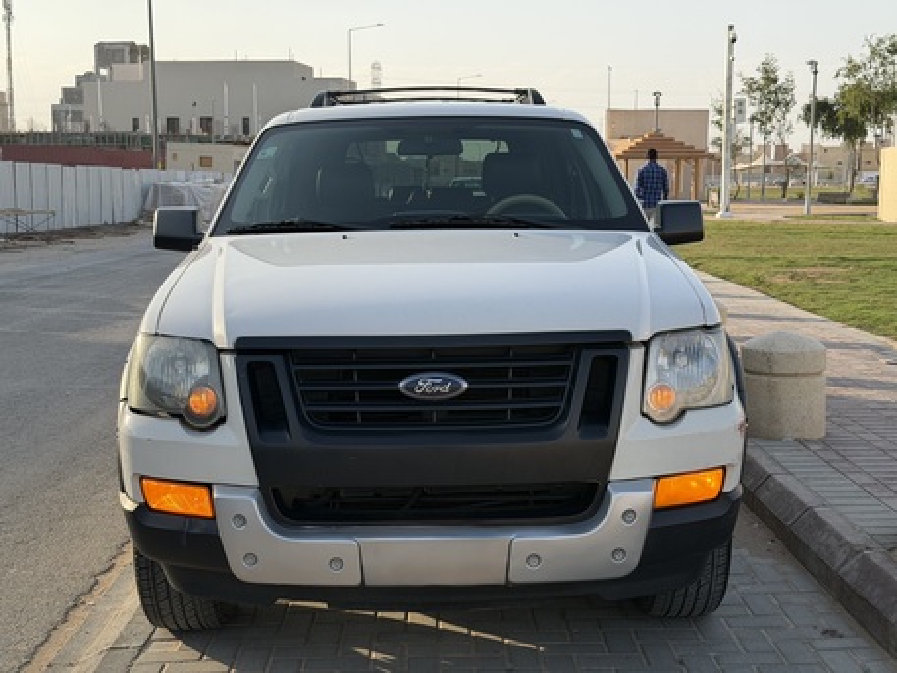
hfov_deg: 39.6
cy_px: 336
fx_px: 1244
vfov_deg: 30.3
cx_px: 448
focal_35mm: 48
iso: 80
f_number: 1.78
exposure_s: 1/2146
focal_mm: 6.76
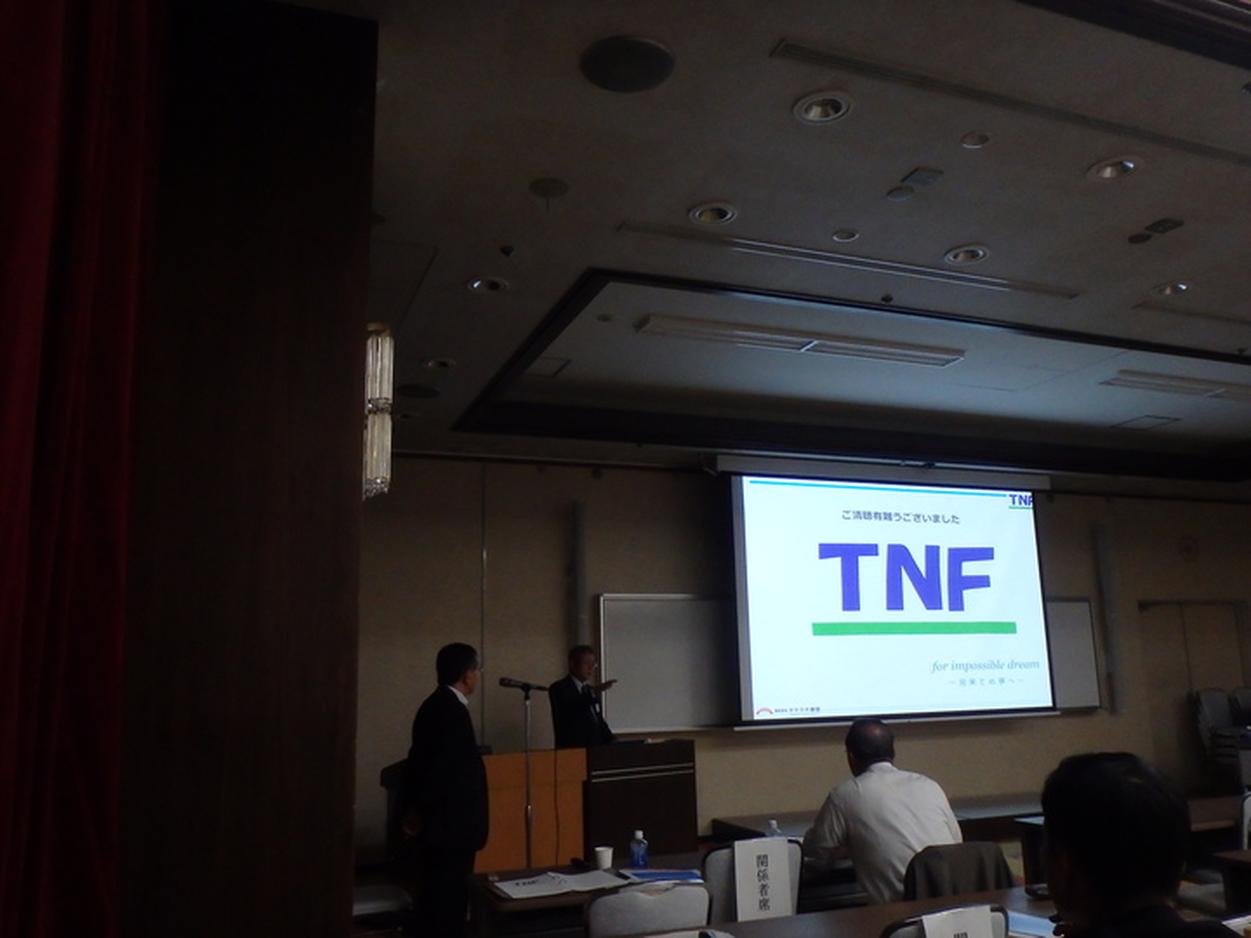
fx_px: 1012
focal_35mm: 28
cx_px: 626
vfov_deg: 49.7
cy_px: 469
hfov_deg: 63.4
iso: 800
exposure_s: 1/160
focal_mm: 5
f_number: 3.9
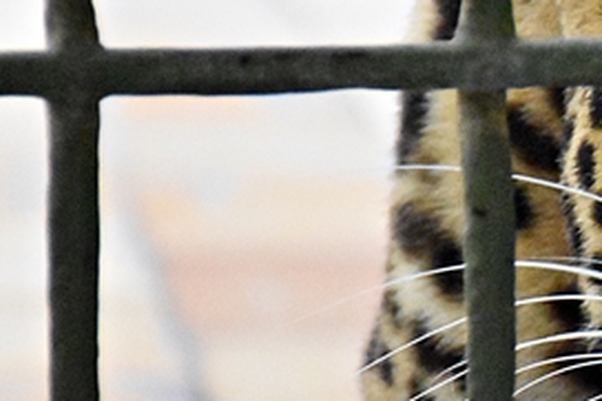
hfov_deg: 3.8
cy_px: 141
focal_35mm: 537
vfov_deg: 2.6
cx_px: 1025
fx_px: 8972
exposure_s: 1/125
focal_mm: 95
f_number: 5.3
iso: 11400
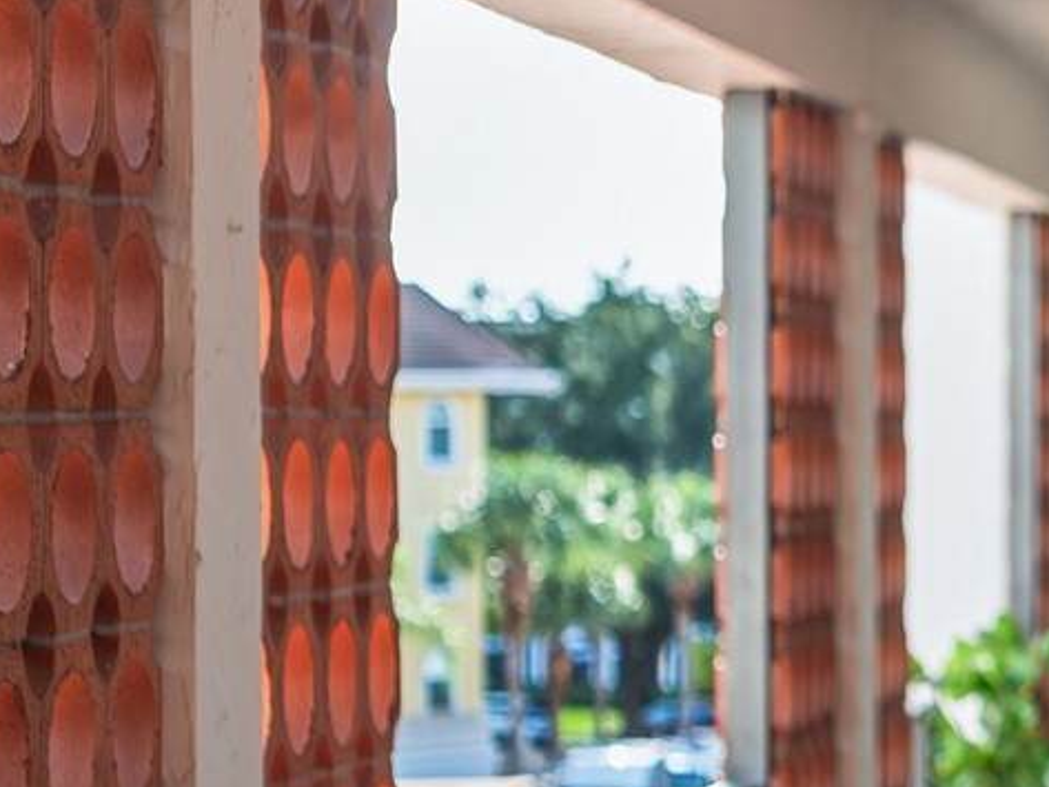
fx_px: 5123
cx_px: 1324
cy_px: 543
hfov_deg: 11.4
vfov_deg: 8.8
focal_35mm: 169
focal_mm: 25
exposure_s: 1/640
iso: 200
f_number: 1.7
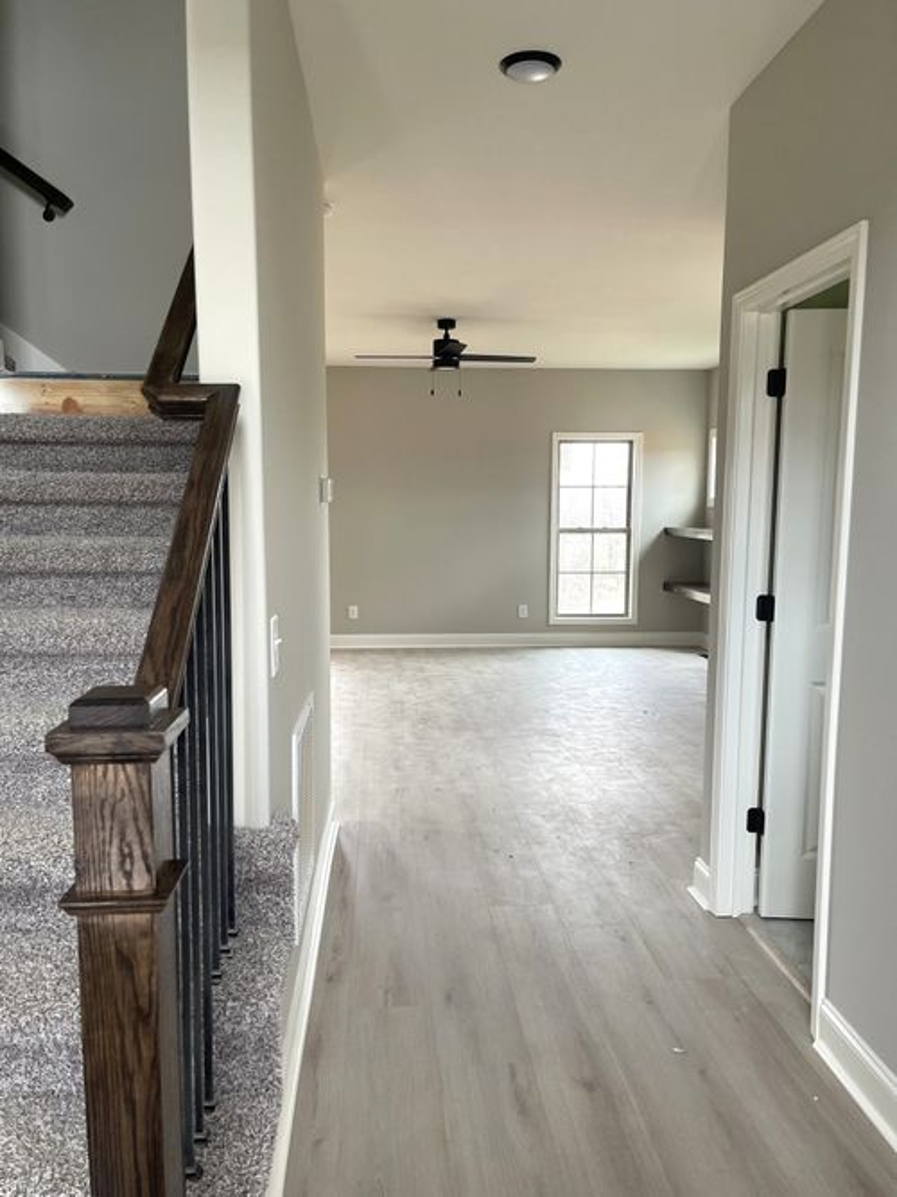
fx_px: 899
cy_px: 598
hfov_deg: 53.0
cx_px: 448
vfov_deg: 67.3
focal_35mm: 26
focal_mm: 5.1
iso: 125
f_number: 1.6
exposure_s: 1/89
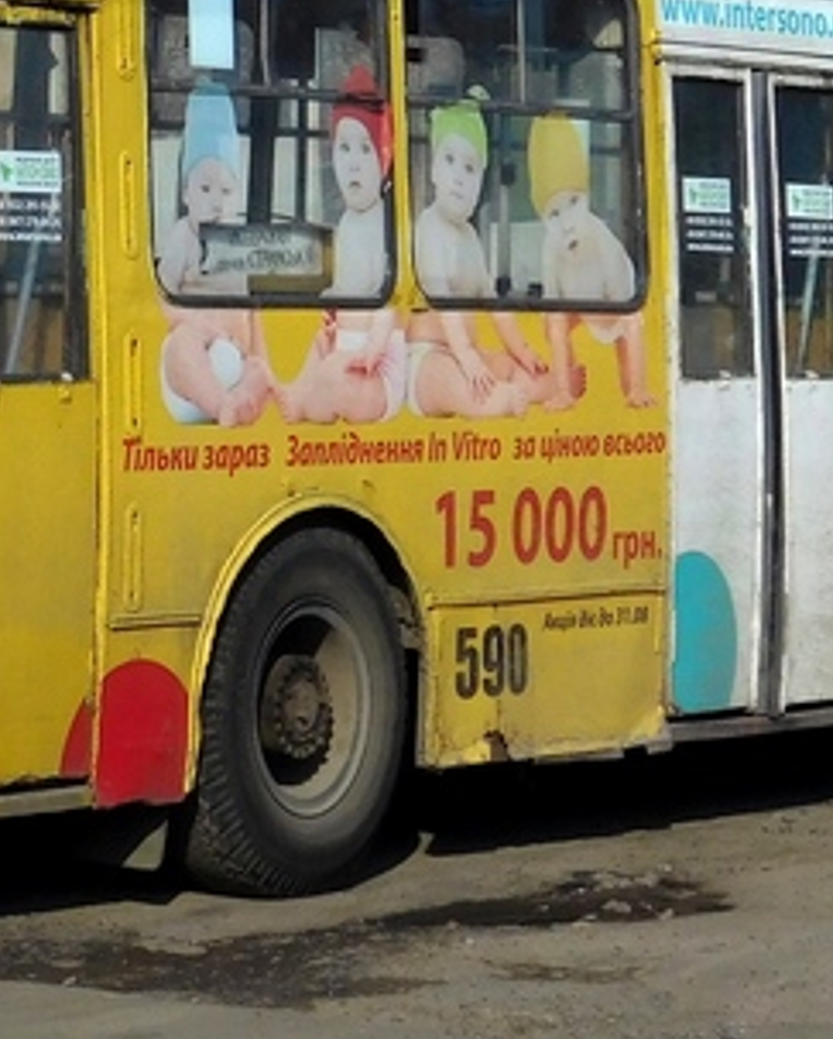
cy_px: -216
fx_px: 5169
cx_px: -141
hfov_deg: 9.1
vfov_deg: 11.2
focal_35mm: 168
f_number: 7.6
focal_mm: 9
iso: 125
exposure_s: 1/400
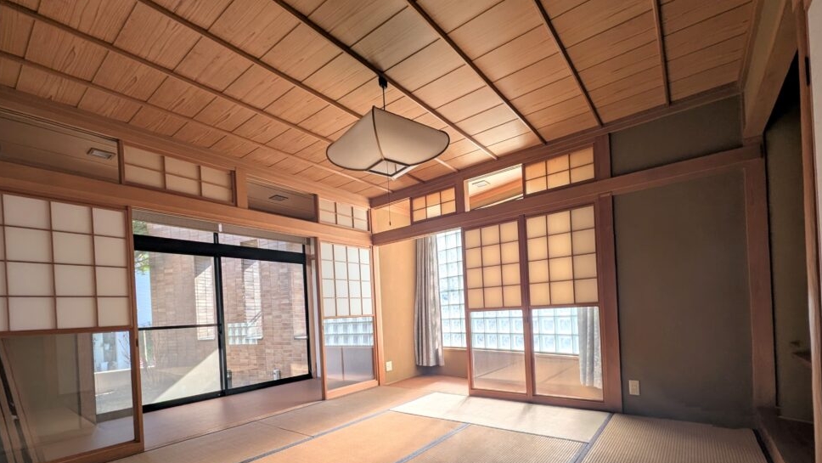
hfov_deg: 103.0
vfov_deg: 68.3
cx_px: 403
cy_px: 314
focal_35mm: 15
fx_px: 327
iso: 56
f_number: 2.2
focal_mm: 1.95
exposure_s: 1/355
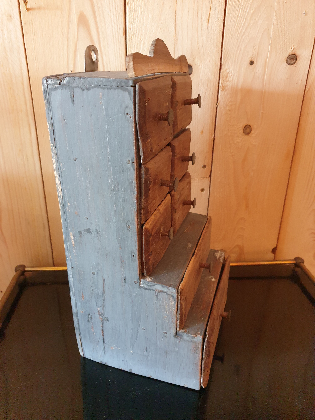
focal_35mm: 26
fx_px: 315
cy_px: 210
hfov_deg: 53.1
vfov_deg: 67.3
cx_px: 158
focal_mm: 4.3
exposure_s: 1/25
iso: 320
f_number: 1.5
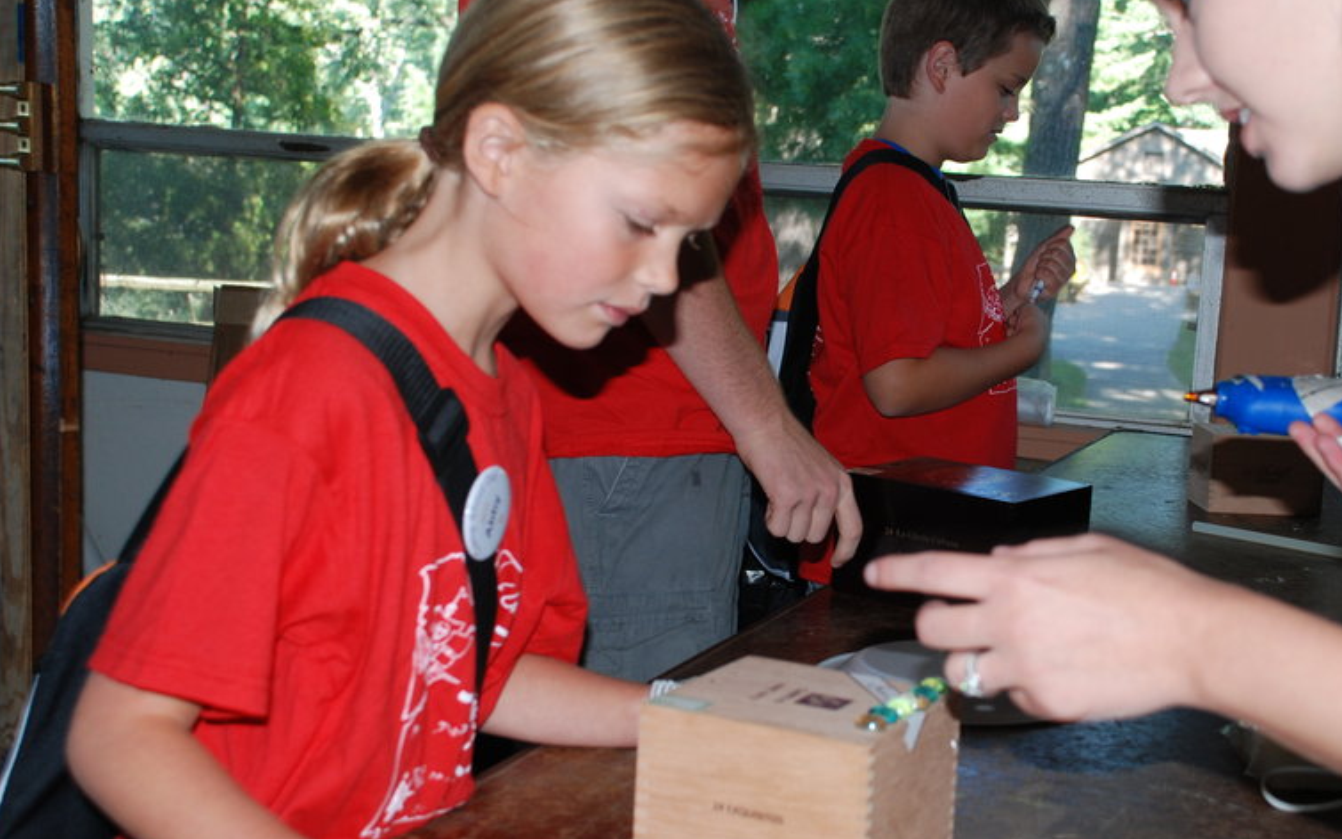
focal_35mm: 54
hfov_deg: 37.3
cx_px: 839
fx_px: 1975
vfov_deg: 24.0
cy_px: 433
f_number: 4
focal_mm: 26
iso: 200
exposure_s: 1/60
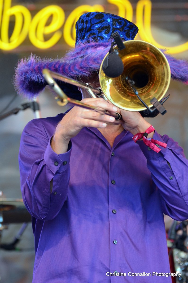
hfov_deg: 5.5
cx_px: 94
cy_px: 142
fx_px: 1947
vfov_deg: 8.3
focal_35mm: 248
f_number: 5
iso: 1250
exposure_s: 1/500
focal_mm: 165
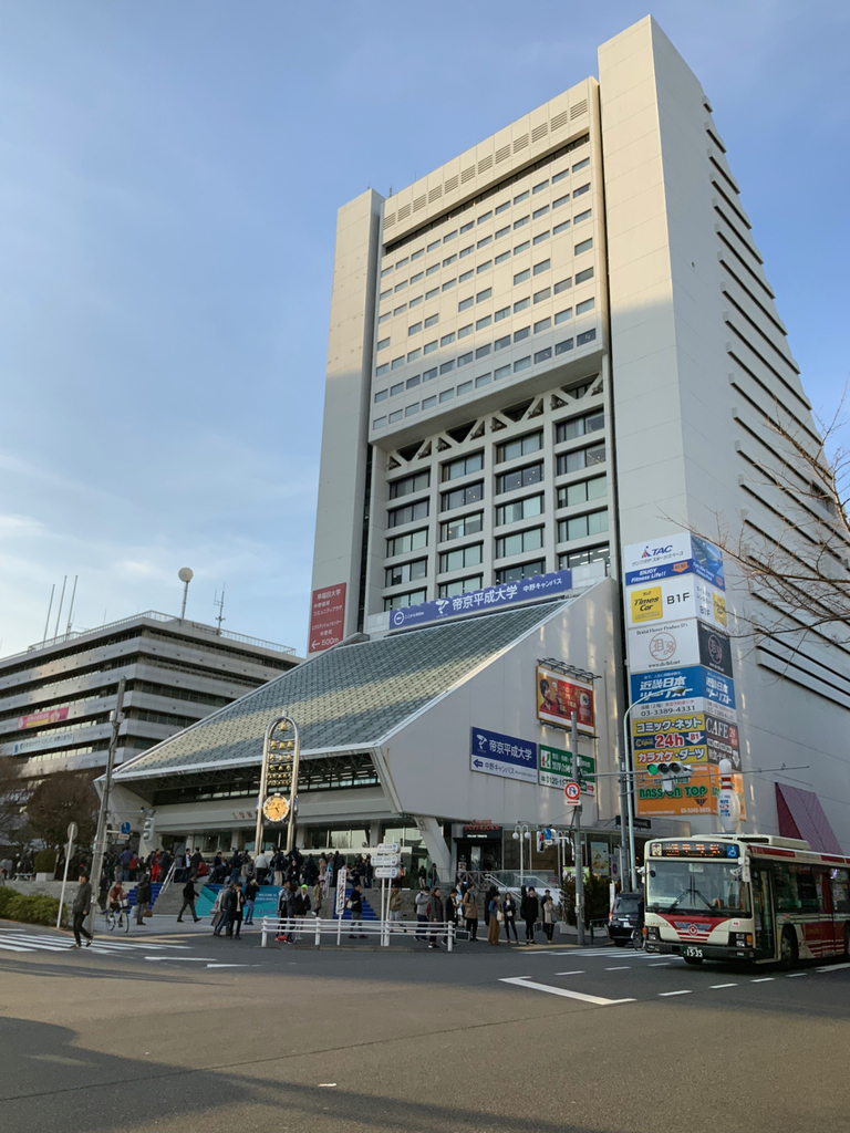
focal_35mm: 29
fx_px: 949
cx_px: 425
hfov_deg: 48.2
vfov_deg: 61.7
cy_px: 566
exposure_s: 1/869
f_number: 1.8
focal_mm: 3
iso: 16
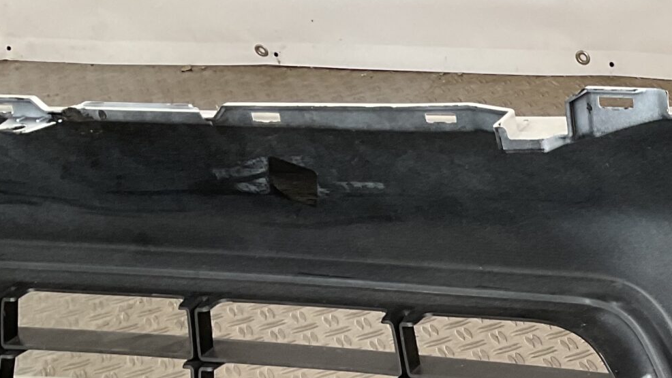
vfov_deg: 14.2
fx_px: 1461
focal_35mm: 82
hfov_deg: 23.5
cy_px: 477
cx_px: 826
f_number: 1.8
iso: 40
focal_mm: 3
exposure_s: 1/120
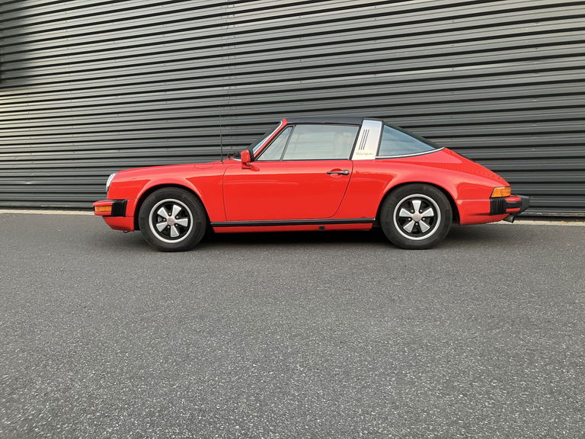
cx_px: 292
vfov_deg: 49.7
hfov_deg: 63.4
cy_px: 220
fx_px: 473
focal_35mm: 28
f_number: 1.8
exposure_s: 1/60
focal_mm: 3.99
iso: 125
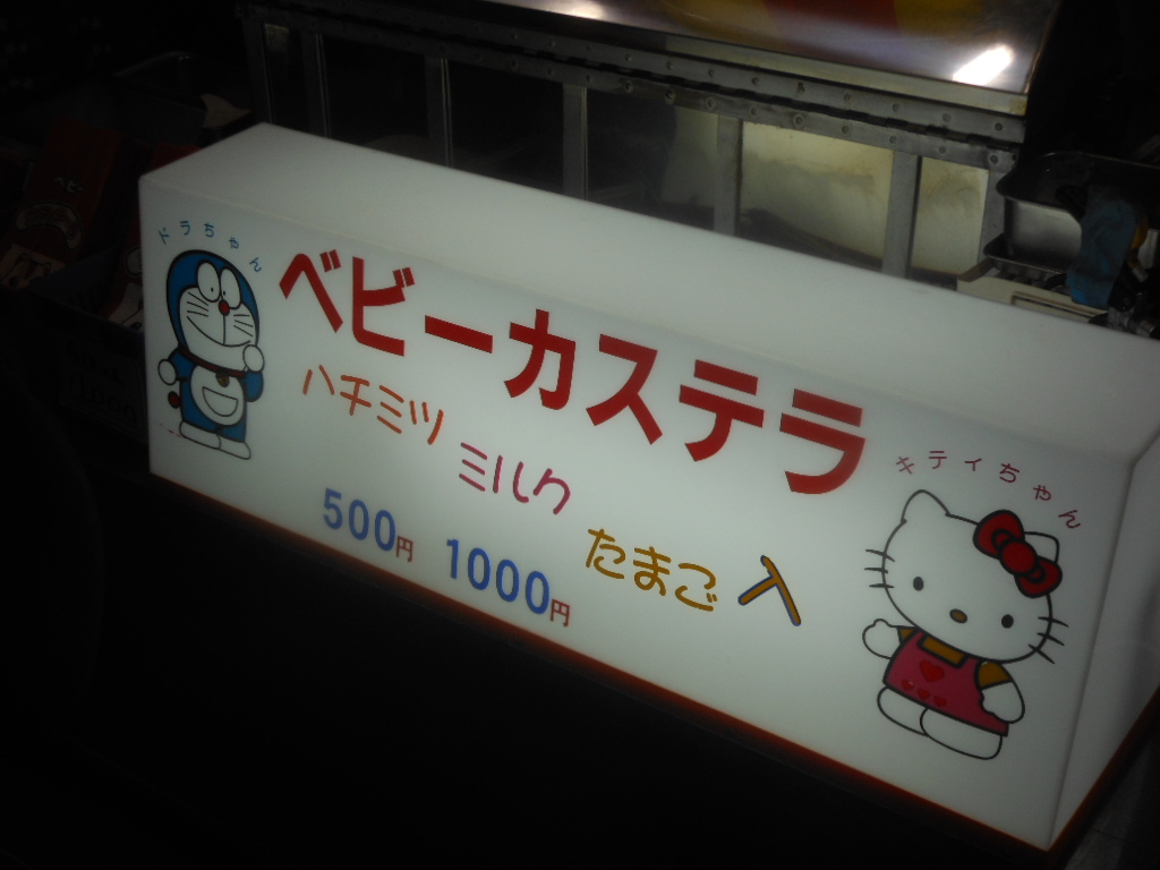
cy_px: 435
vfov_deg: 29.1
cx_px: 580
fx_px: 1676
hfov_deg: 38.2
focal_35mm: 50
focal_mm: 8.9
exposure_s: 1/125
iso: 80
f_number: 4
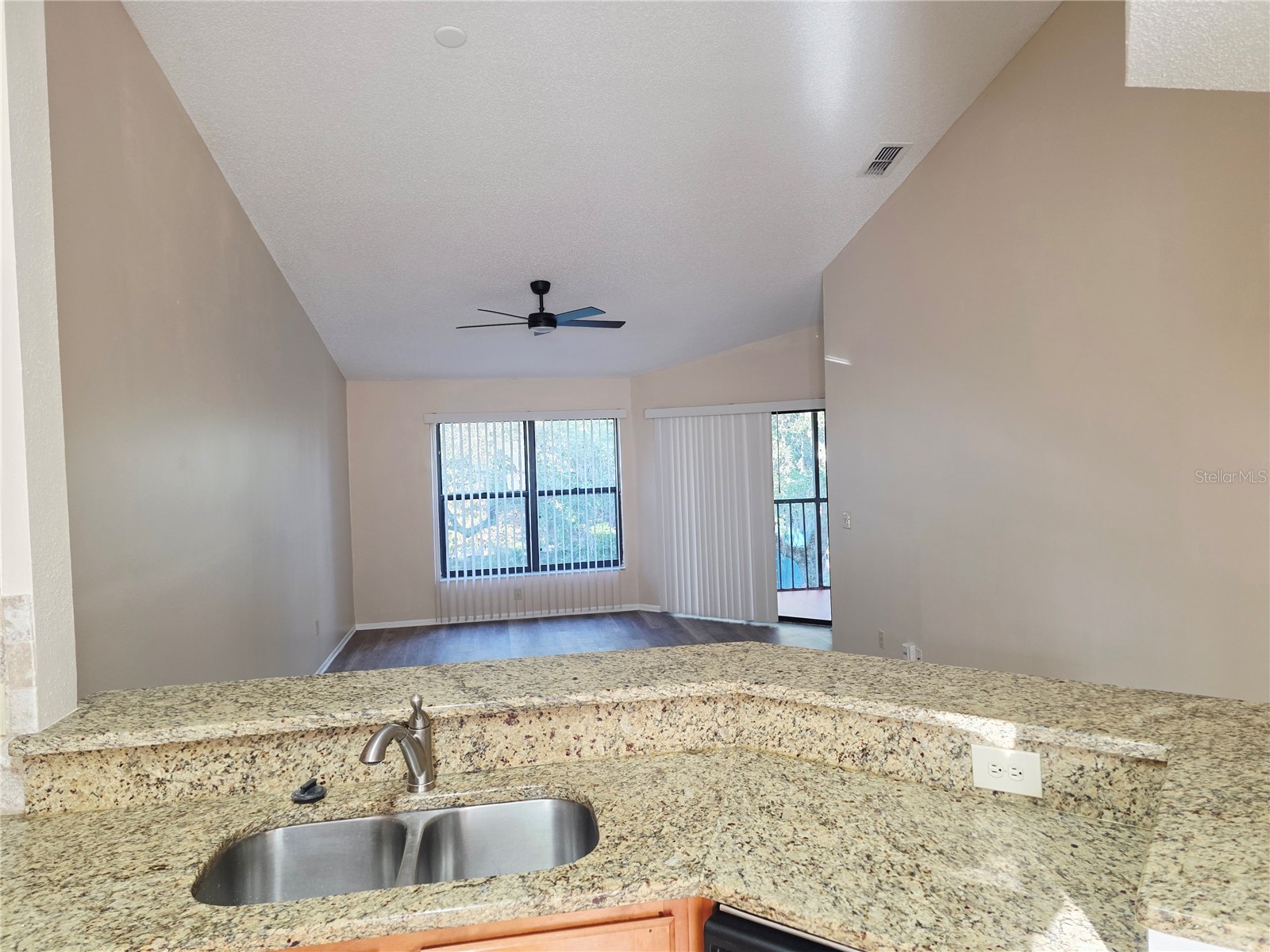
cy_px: 476
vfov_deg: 58.9
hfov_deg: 73.9
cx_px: 635
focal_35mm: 23
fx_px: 844
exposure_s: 1/120
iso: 200
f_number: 1.7
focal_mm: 6.3
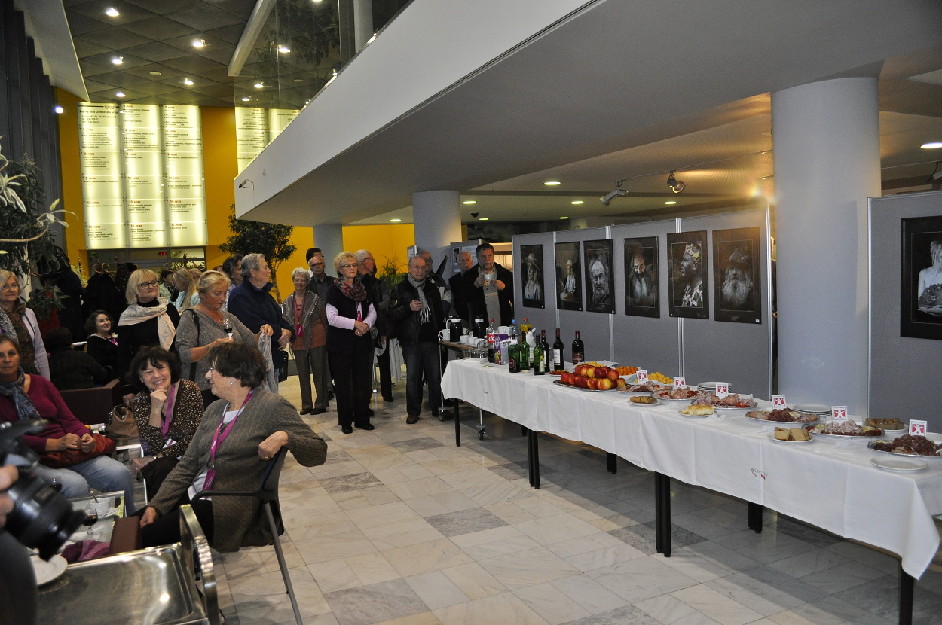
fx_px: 706
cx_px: 471
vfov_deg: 47.8
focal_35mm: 27
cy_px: 312
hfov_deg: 67.4
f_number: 3.5
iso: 800
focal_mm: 18
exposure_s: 1/125
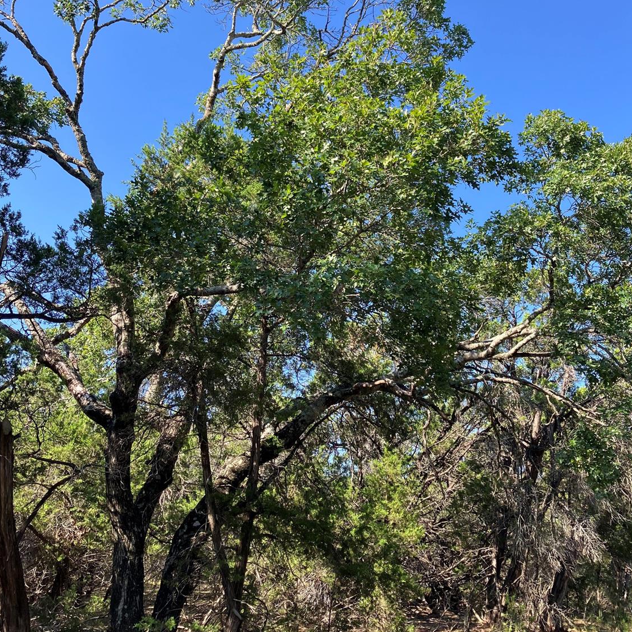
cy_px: 288
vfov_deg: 48.4
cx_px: 323
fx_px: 702
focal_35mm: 34
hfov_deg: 48.4
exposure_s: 1/437
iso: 32
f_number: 1.8
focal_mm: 3.99
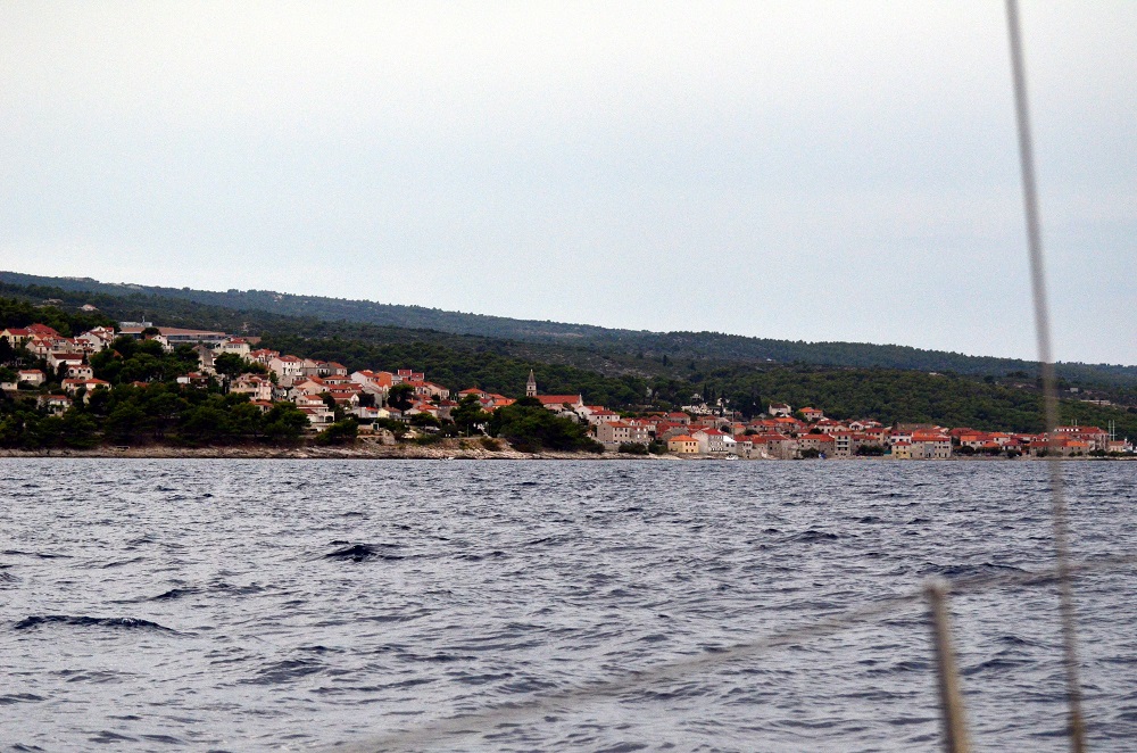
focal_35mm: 105
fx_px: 3309
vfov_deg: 13.0
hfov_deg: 19.5
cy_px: 376
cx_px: 568
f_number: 4.5
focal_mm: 70
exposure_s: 1/8000
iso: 1400
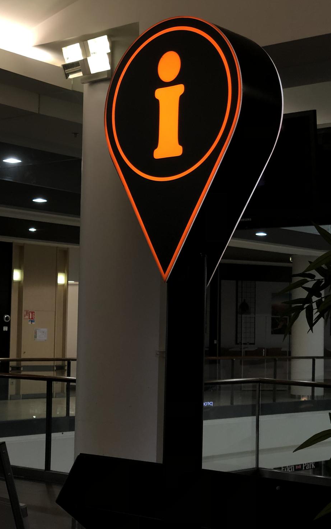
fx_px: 1039
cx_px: 143
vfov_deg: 28.6
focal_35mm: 72
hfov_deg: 18.1
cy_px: 275
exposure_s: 1/50
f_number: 2.4
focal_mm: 6
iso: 40
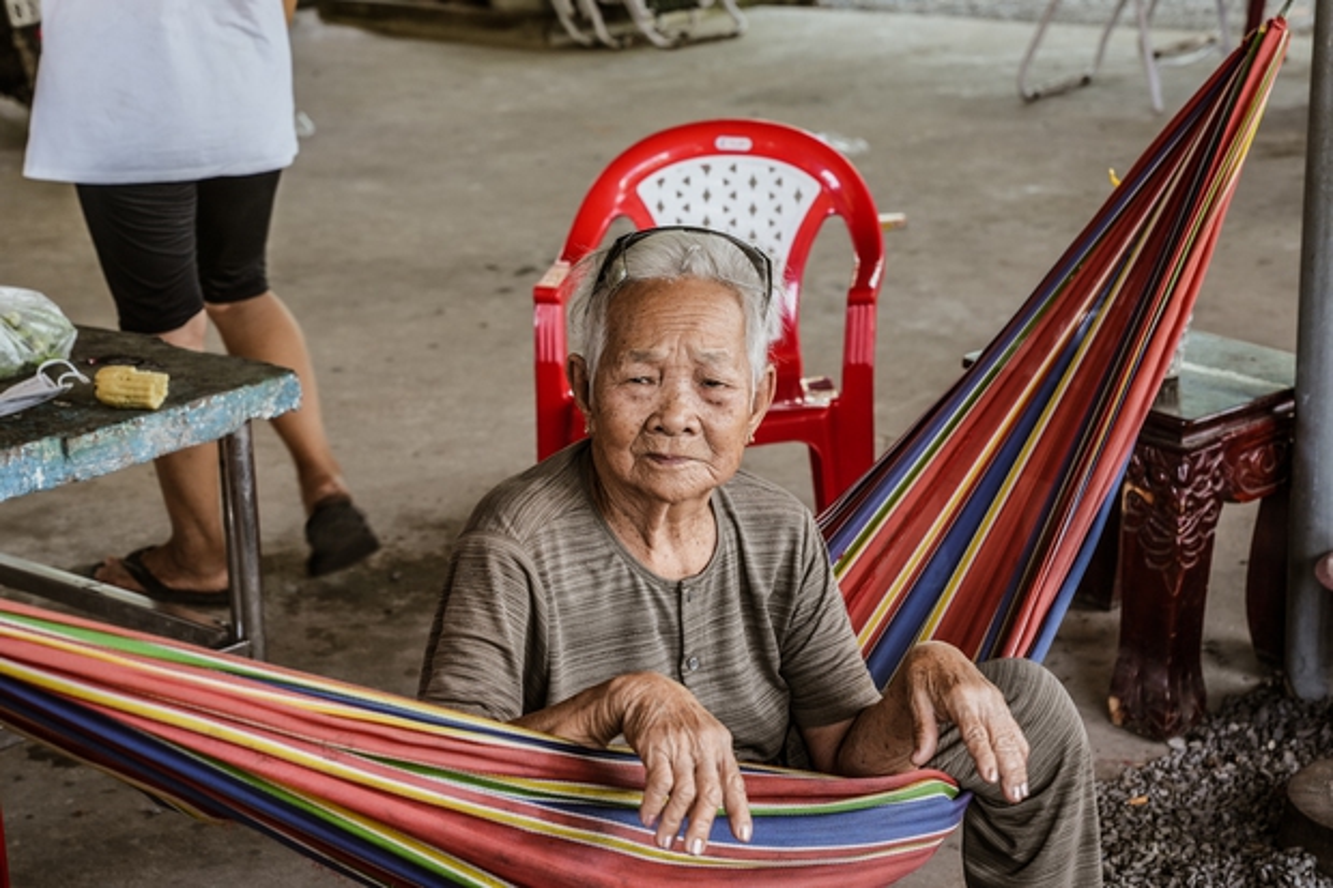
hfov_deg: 28.9
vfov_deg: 19.4
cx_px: 666
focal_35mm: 70
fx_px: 2591
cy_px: 444
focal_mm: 70
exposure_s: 1/80
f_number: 5.6
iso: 500
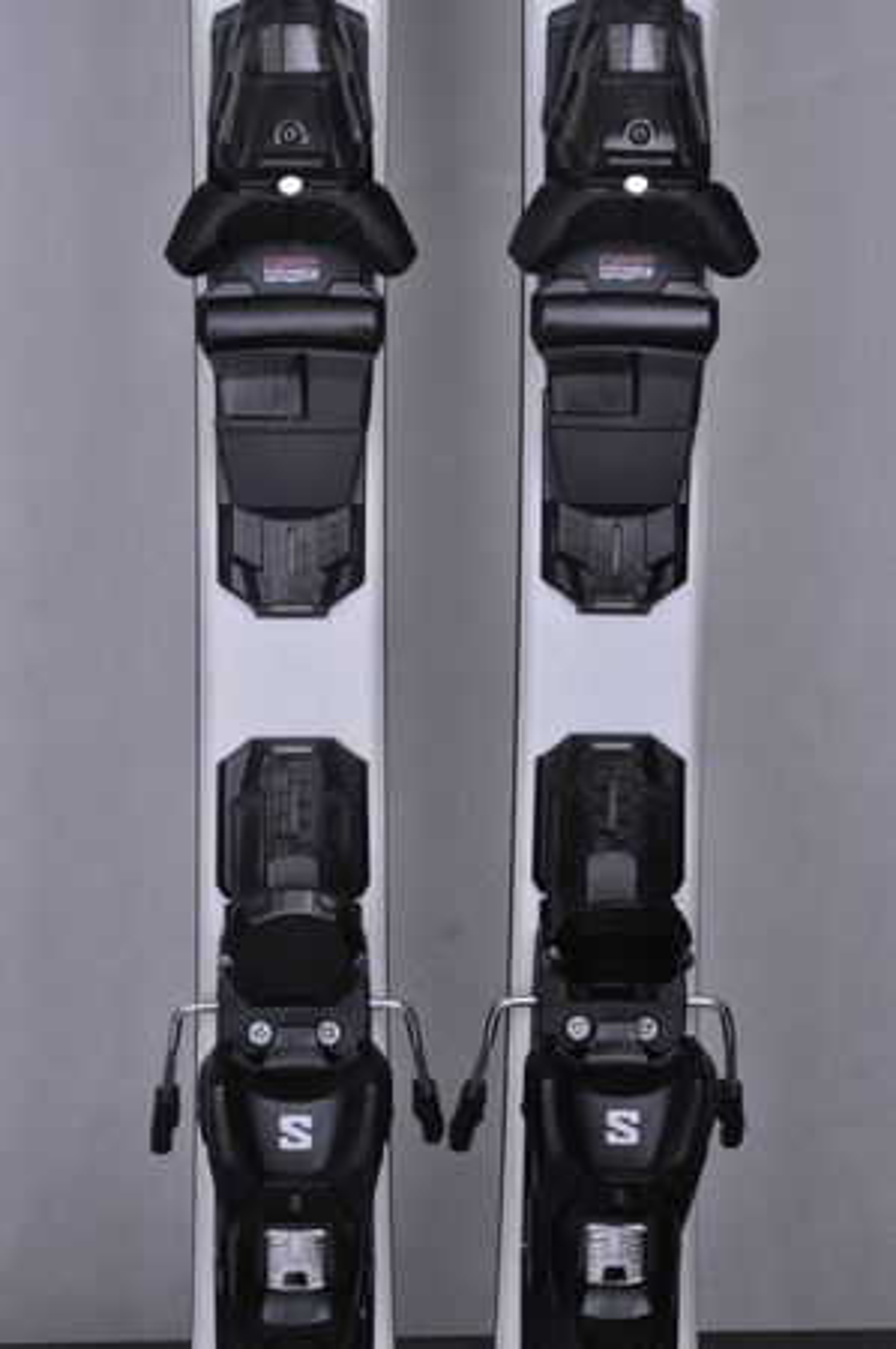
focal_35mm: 112
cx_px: 448
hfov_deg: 12.2
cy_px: 674
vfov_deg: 18.2
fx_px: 4209
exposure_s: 1/125
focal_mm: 75
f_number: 9.5
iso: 3200
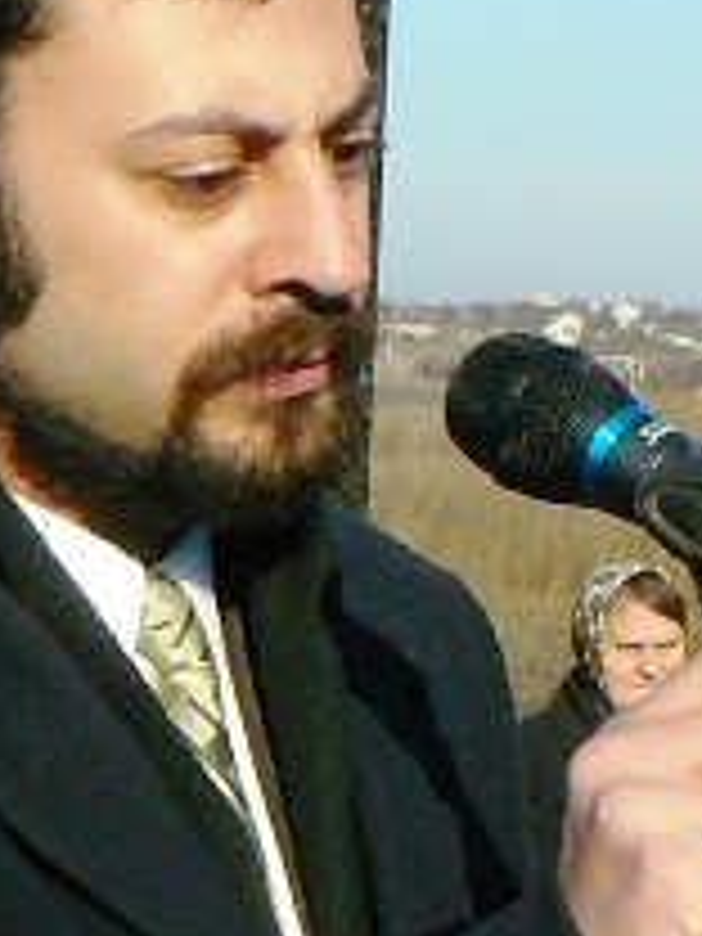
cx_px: 450
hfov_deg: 13.3
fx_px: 3001
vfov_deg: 17.0
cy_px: 1084
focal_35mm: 111
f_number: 8
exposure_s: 1/400
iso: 200
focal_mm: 6
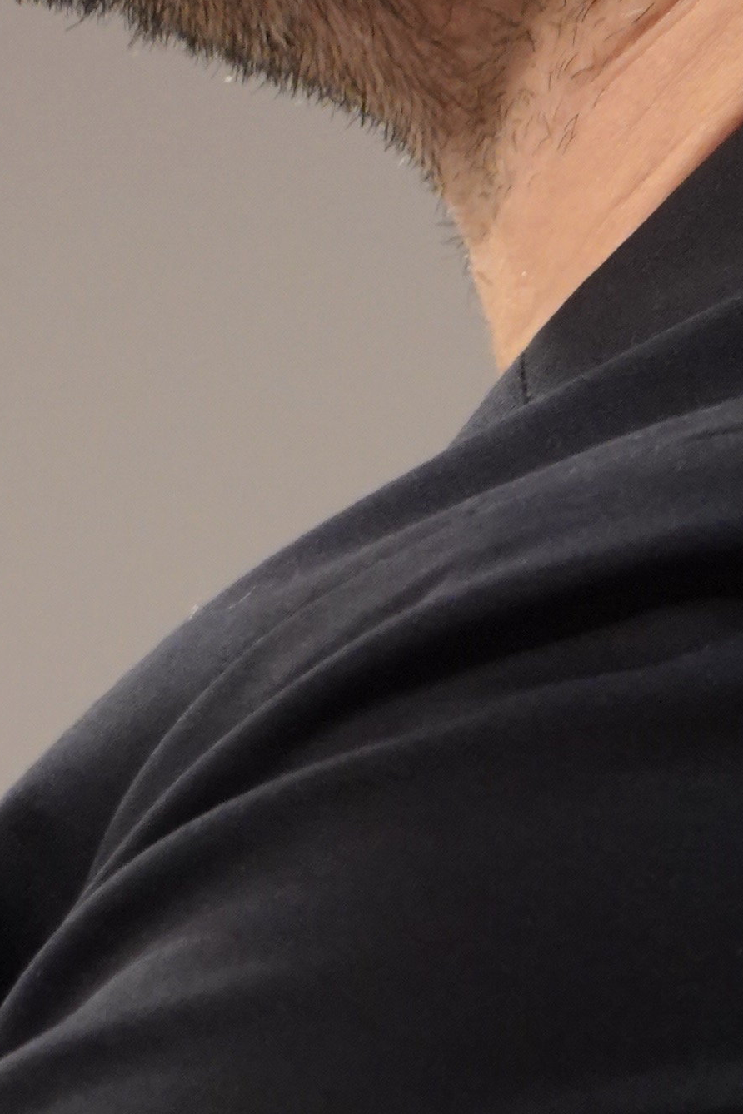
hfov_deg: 1.1
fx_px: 37983
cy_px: -336
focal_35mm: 1227
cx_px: 429
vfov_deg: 1.7
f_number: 4
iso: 800
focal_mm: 110.13
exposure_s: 1/80
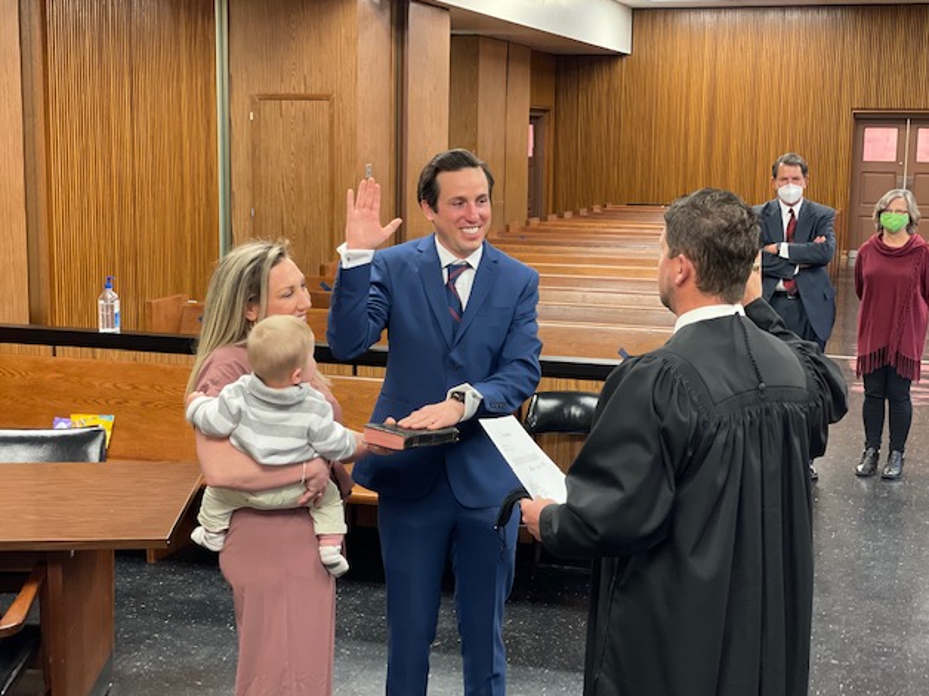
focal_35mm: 53
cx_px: 470
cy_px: 350
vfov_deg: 27.5
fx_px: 1422
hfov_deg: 36.2
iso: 160
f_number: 2
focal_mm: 6
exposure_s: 1/40
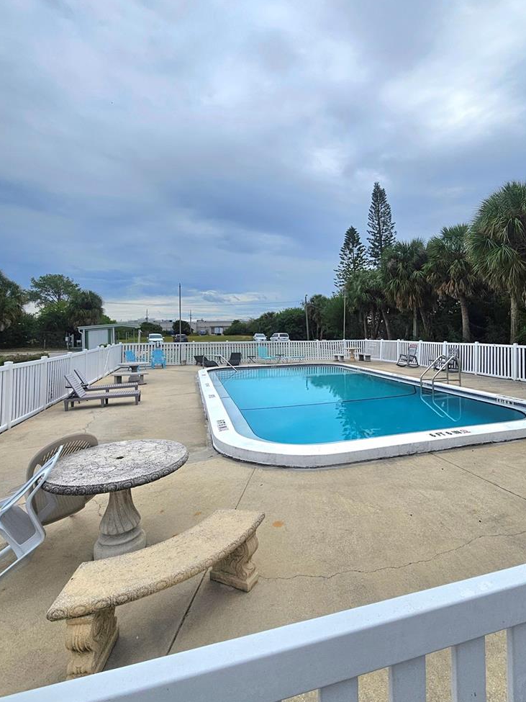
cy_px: 325
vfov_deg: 94.3
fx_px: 324
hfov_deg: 77.5
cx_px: 306
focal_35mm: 16
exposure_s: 1/5000
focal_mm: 2.2
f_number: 2.2
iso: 50
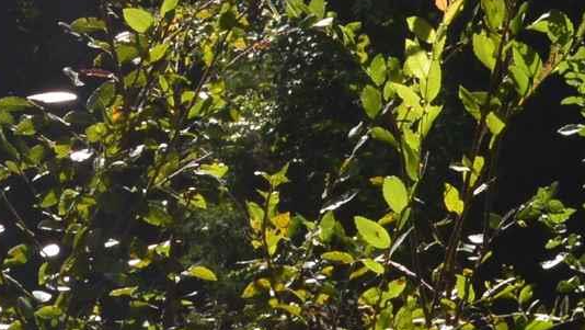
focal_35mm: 361
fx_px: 5603
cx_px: -308
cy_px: -109
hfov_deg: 5.9
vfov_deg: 3.4
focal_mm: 40
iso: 400
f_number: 11
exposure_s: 1/500
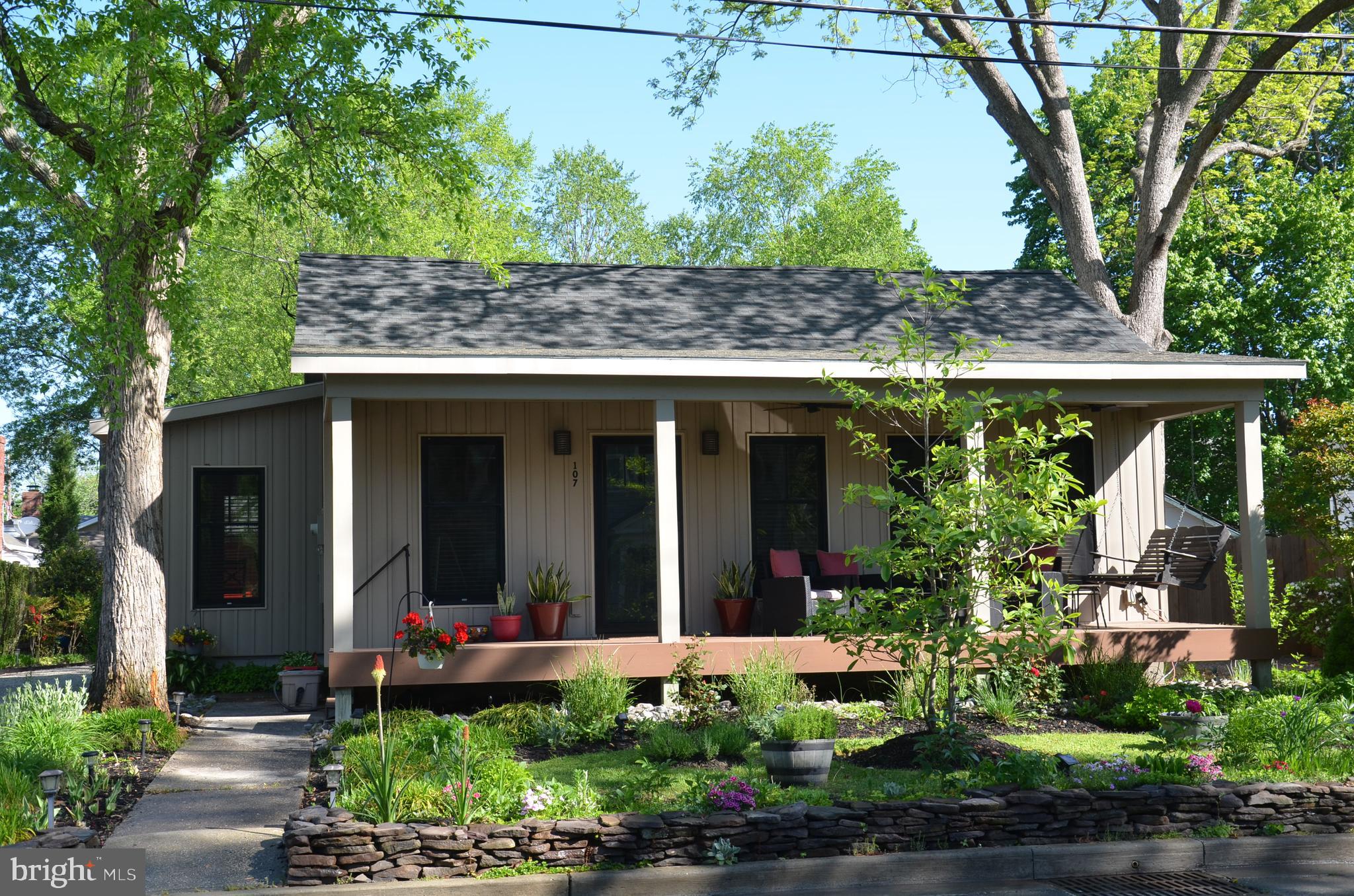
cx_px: 677
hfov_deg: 46.5
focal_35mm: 42
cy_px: 448
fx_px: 1576
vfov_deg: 31.7
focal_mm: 28
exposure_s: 1/200
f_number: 7.1
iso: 200
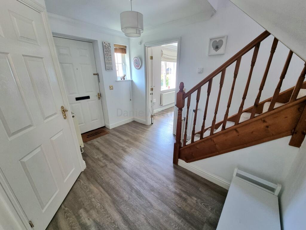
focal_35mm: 13
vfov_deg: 89.9
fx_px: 115
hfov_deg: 106.2
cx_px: 153
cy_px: 115
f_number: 2.2
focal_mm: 2.2
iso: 200
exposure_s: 1/50
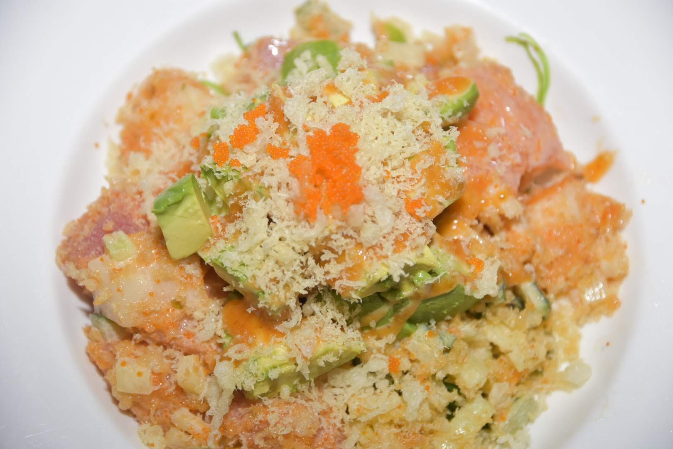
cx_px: 336
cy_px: 224
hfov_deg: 19.5
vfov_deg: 13.0
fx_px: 1963
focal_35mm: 105
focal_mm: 70
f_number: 4
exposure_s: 1/100
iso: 400
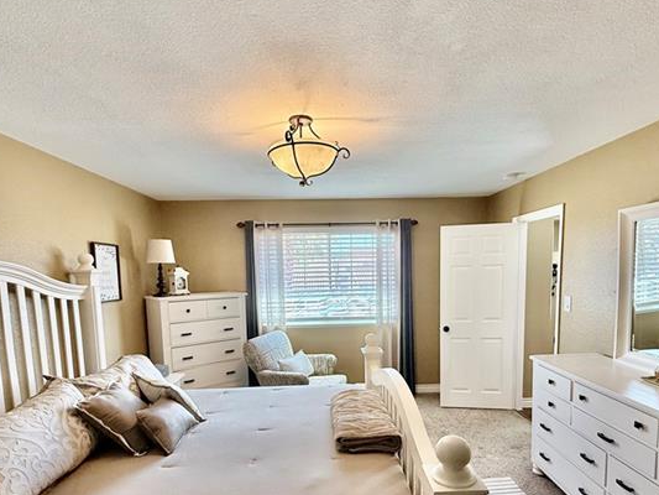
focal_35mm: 21
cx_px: 339
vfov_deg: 62.4
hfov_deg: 79.0
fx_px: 400
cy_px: 314
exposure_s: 1/120
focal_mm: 2.22
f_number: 2.2
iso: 125
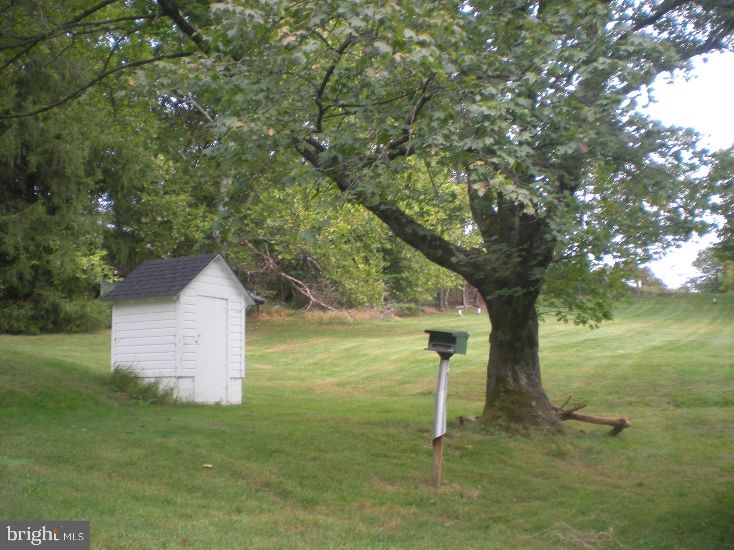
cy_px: 275
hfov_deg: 49.0
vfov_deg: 37.7
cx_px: 367
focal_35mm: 38
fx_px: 806
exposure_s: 1/83.5
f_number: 3.1
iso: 64
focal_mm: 6.3
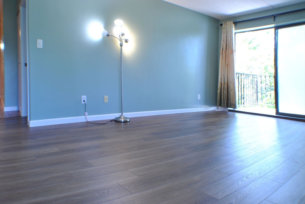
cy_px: 102
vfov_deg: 37.0
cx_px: 152
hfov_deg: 53.1
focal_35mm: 36
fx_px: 305
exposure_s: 1/8
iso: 100
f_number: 4
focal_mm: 24
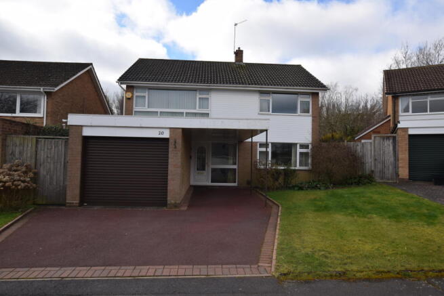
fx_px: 278
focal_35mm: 22
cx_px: 222
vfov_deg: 56.2
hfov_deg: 77.3
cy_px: 148
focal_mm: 15
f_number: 8
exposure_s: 1/250
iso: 200
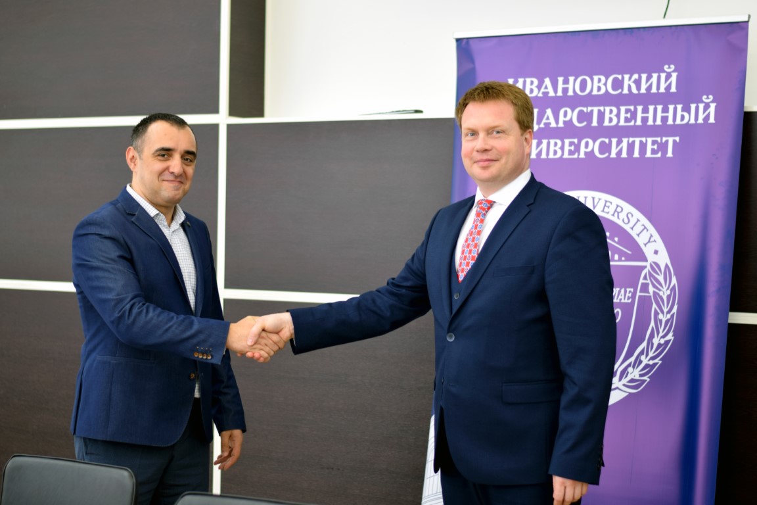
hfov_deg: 27.0
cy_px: 252
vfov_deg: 18.2
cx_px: 378
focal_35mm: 75
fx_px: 1577
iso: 200
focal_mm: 50
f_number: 1.8
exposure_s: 1/100
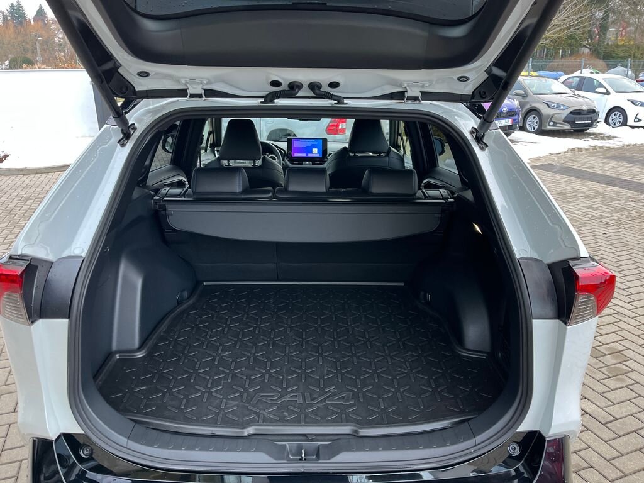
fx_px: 484
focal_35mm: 26
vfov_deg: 53.1
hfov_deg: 67.3
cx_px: 322
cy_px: 242
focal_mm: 5.1
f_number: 1.6
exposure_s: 1/121
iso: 125
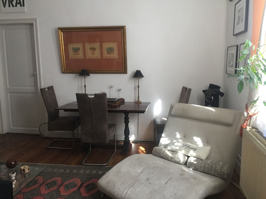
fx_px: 223
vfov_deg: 48.2
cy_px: 100
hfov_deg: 61.7
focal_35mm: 29
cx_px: 133
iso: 50
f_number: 2.2
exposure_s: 1/33
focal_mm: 4.15
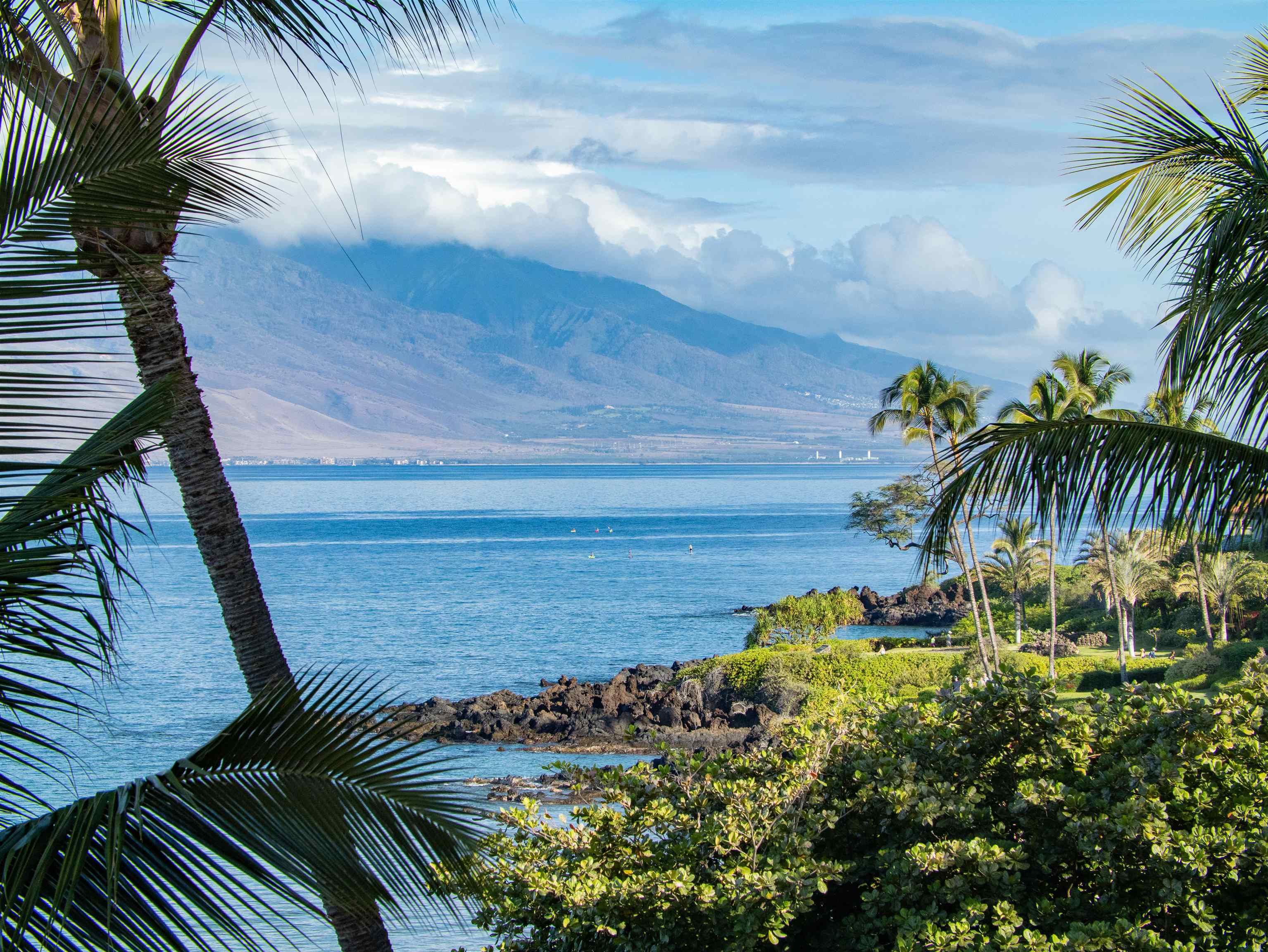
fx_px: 4910
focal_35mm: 134
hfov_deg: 14.7
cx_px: 634
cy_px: 476
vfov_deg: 11.1
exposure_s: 1/500
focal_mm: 67
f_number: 8
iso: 800
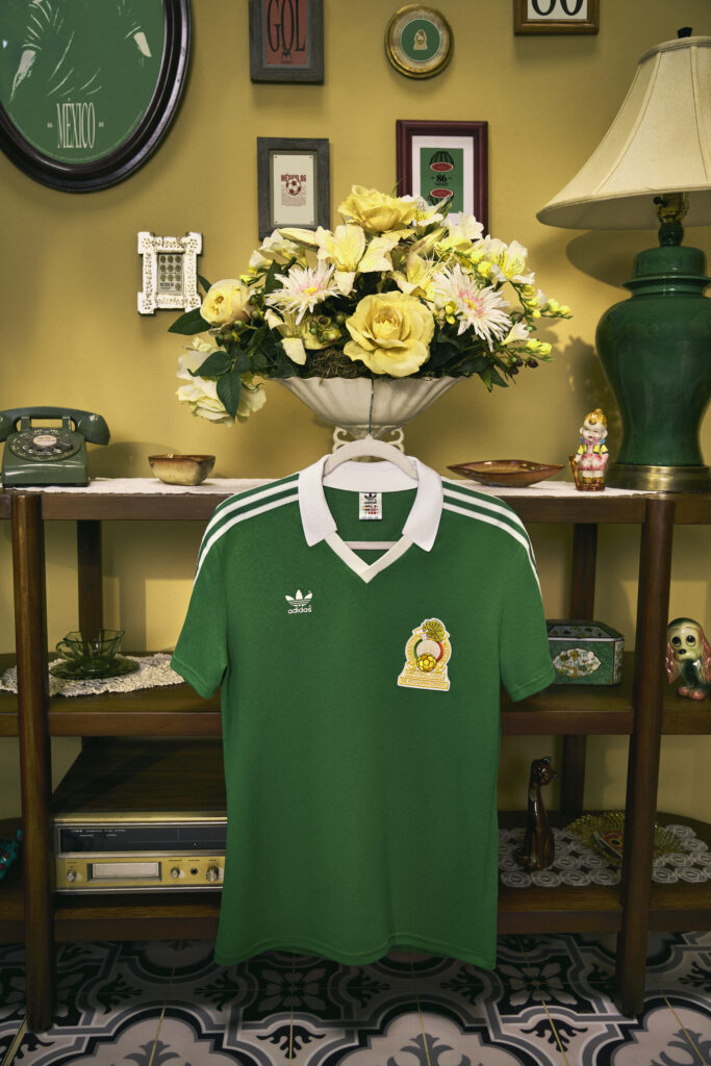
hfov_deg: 43.6
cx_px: 356
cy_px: 533
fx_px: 888
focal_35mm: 30
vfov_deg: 61.9
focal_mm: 30
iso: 250
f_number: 3.5
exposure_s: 1/250
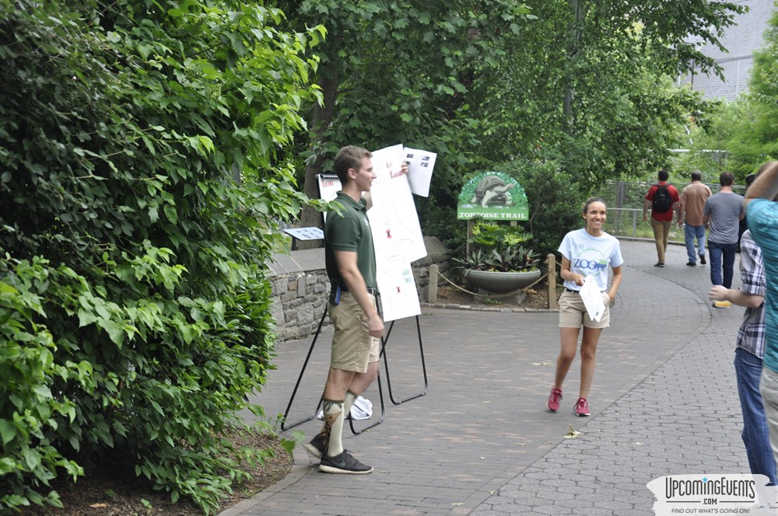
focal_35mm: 72
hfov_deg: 28.1
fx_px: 1554
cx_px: 389
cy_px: 258
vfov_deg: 18.9
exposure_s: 1/30
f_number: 5.6
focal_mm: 48
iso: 400
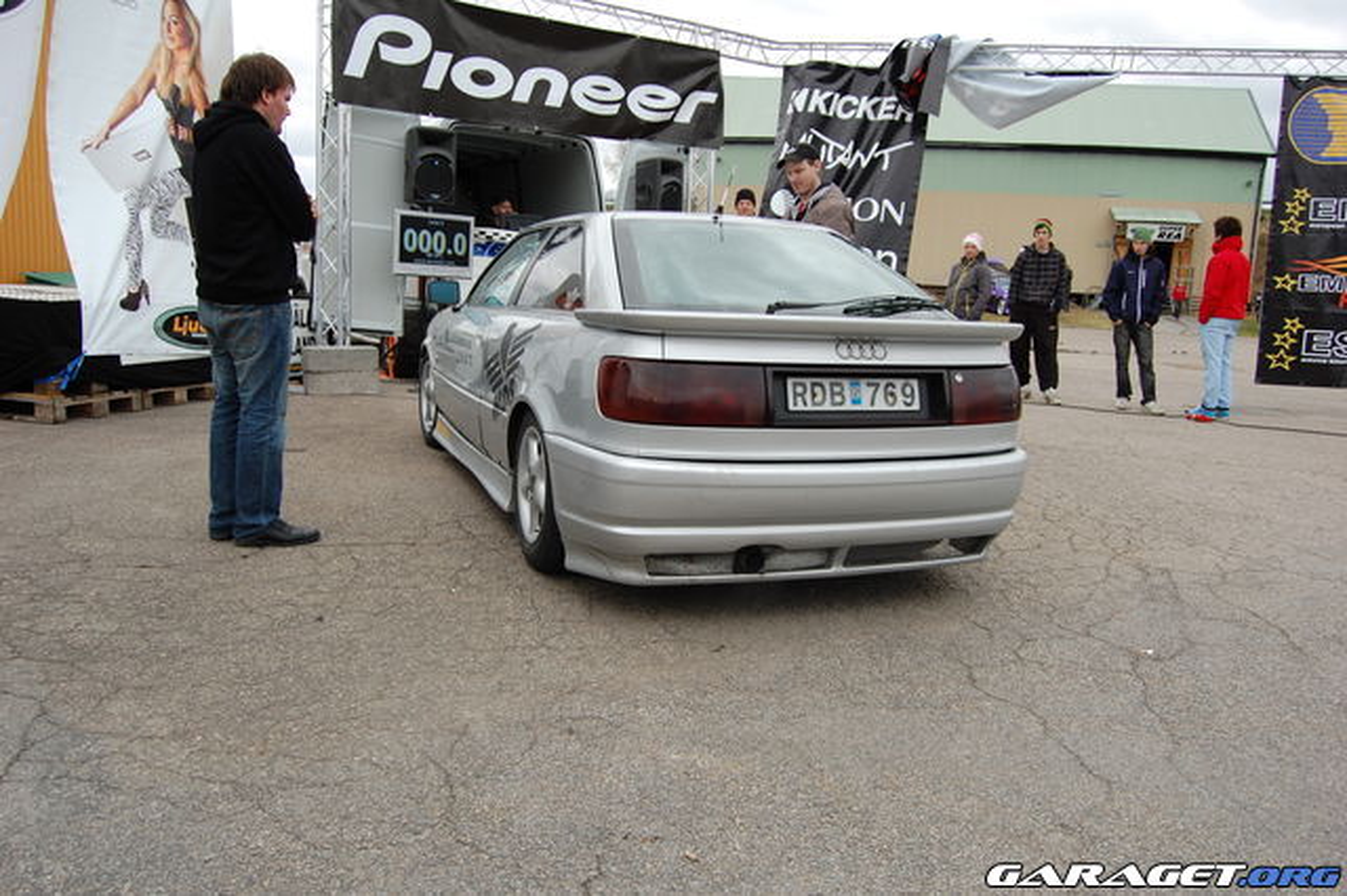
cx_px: 674
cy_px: 448
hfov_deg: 67.4
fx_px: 1010
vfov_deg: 47.9
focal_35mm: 27
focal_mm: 18
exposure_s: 1/125
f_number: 5.6
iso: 200
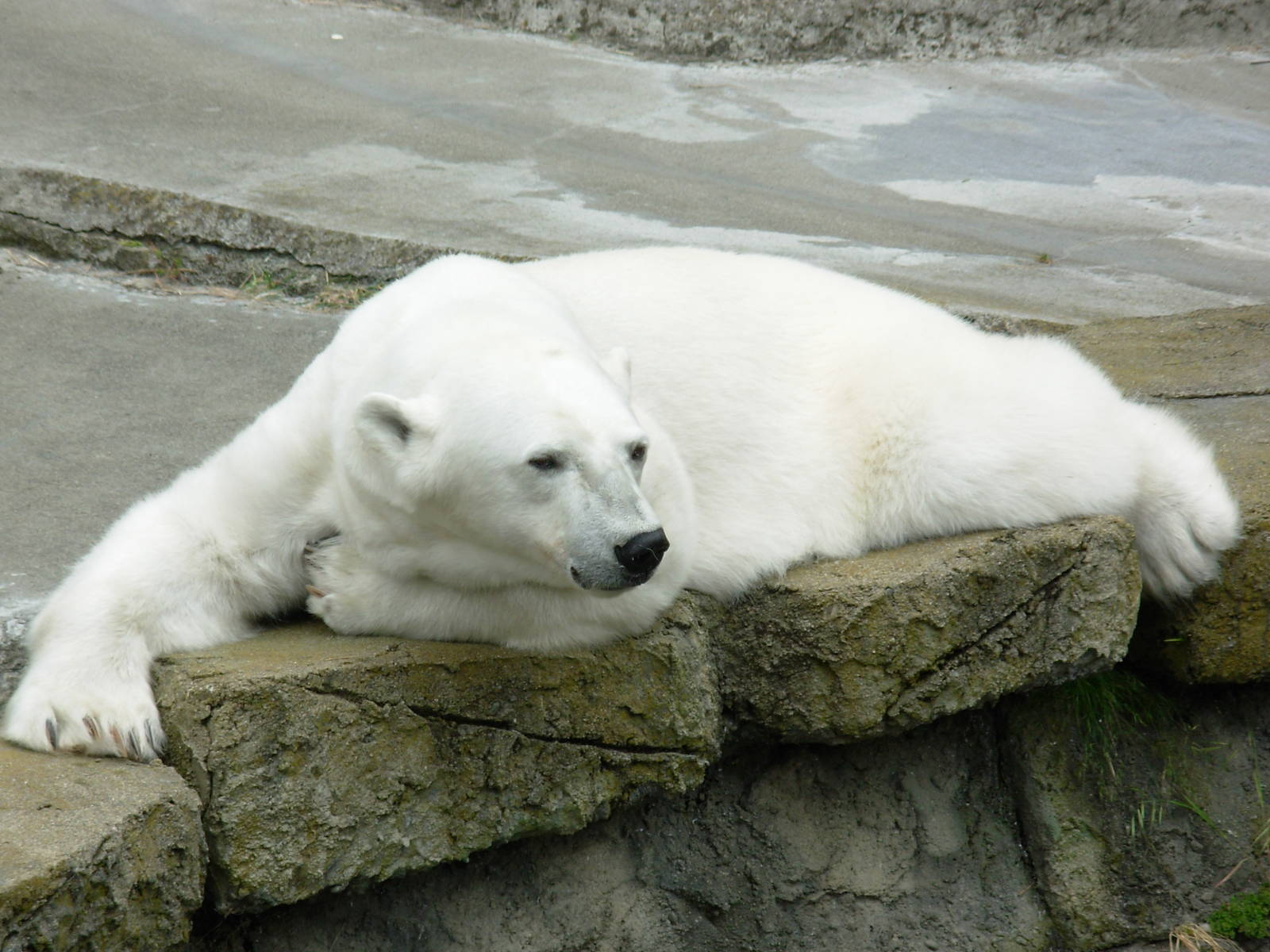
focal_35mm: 190
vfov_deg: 7.8
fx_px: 6971
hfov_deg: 10.4
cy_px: 476
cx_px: 635
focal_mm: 31.4
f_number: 5
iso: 50
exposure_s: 1/140
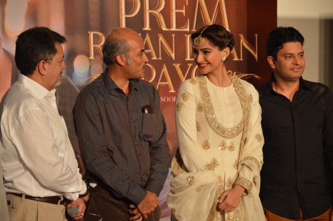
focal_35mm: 158
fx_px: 1456
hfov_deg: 13.1
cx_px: 166
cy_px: 110
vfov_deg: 8.7
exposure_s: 1/60
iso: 1250
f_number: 5.6
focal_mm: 105
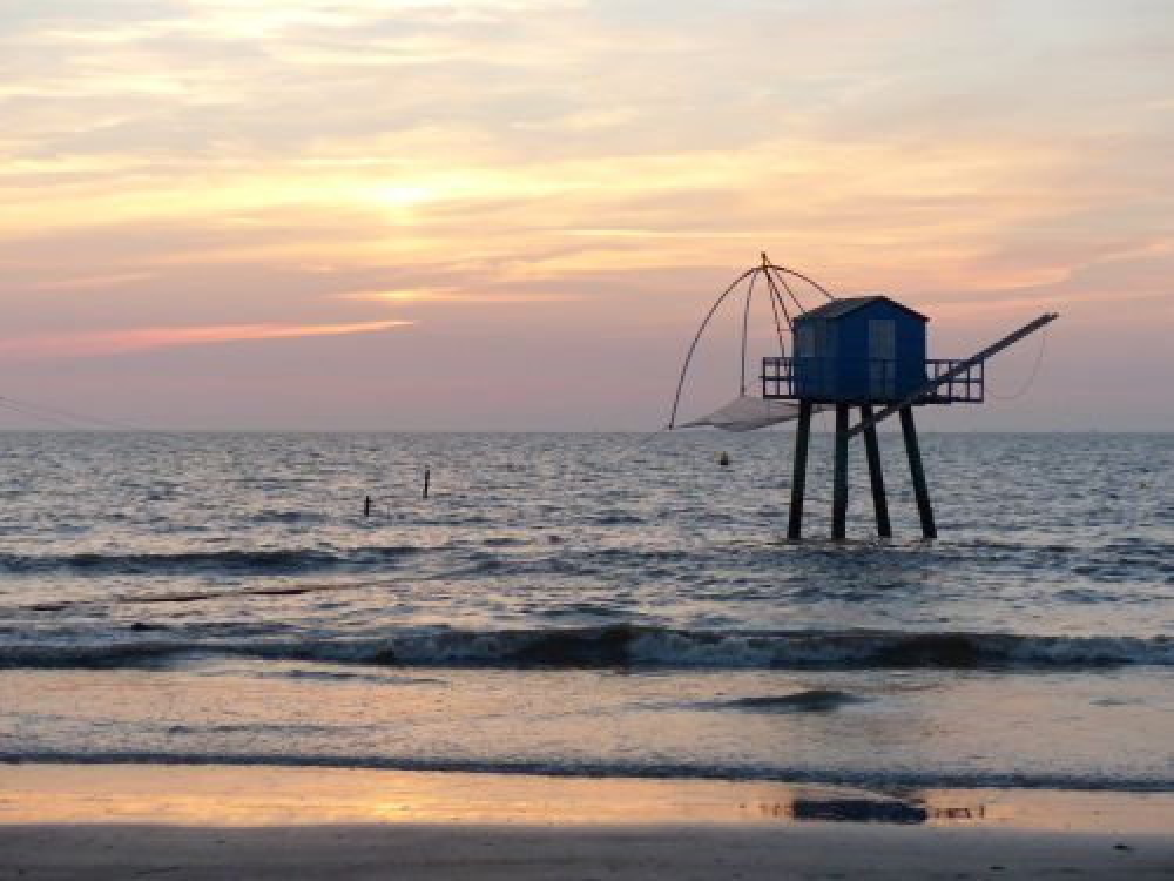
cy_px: 440
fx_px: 2747
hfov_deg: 24.1
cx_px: 587
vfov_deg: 18.2
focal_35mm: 81
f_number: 2.8
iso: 400
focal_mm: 14.5
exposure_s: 1/500
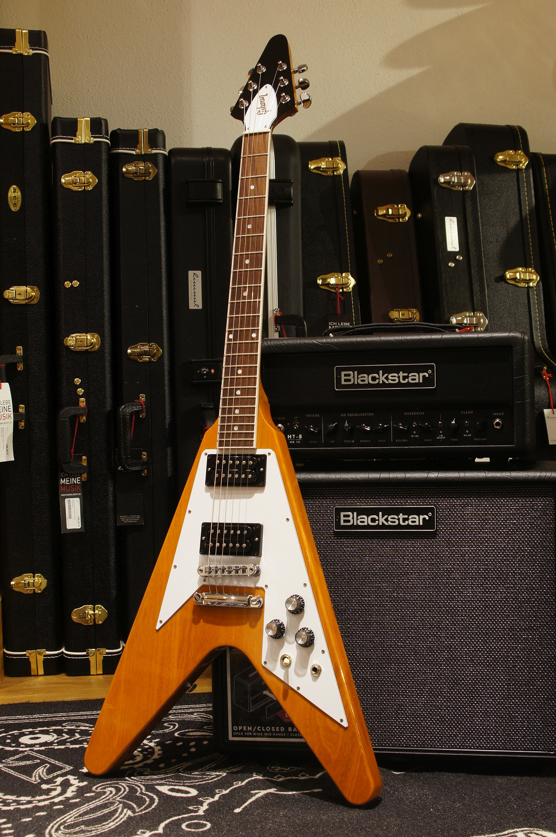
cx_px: 278
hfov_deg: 29.8
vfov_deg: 43.6
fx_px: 1045
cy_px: 418
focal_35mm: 45
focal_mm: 30
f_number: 8
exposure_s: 1/6
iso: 400
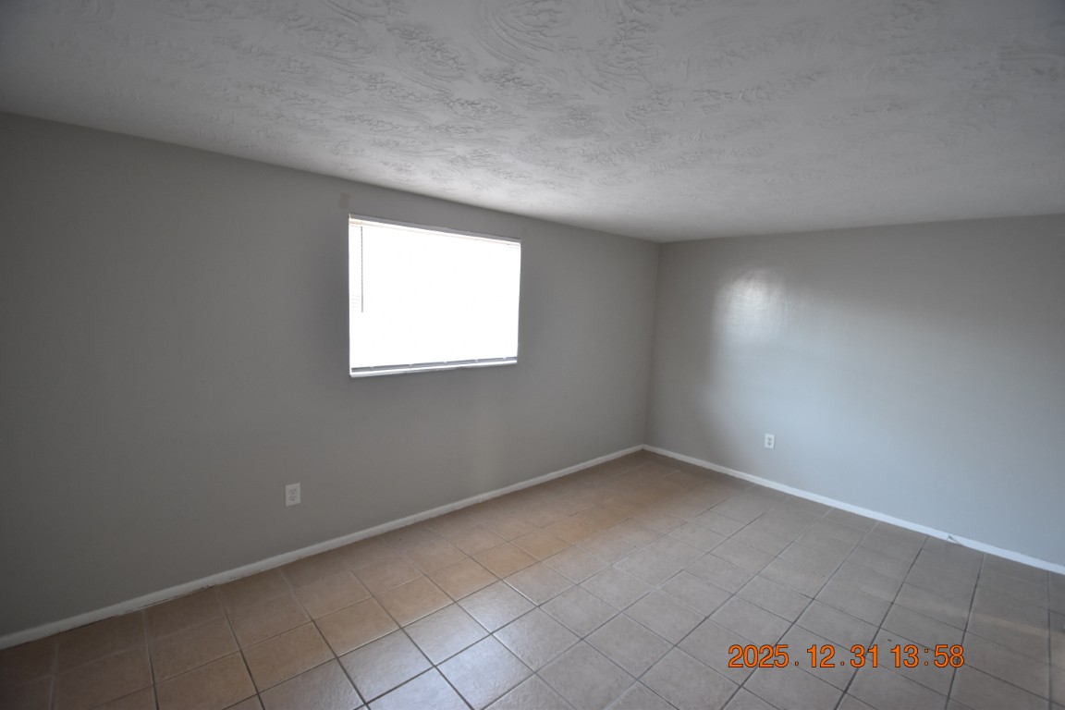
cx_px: 532
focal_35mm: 15
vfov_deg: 77.3
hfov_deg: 100.4
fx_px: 444
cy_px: 355
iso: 800
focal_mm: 10
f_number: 3.5
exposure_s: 1/20
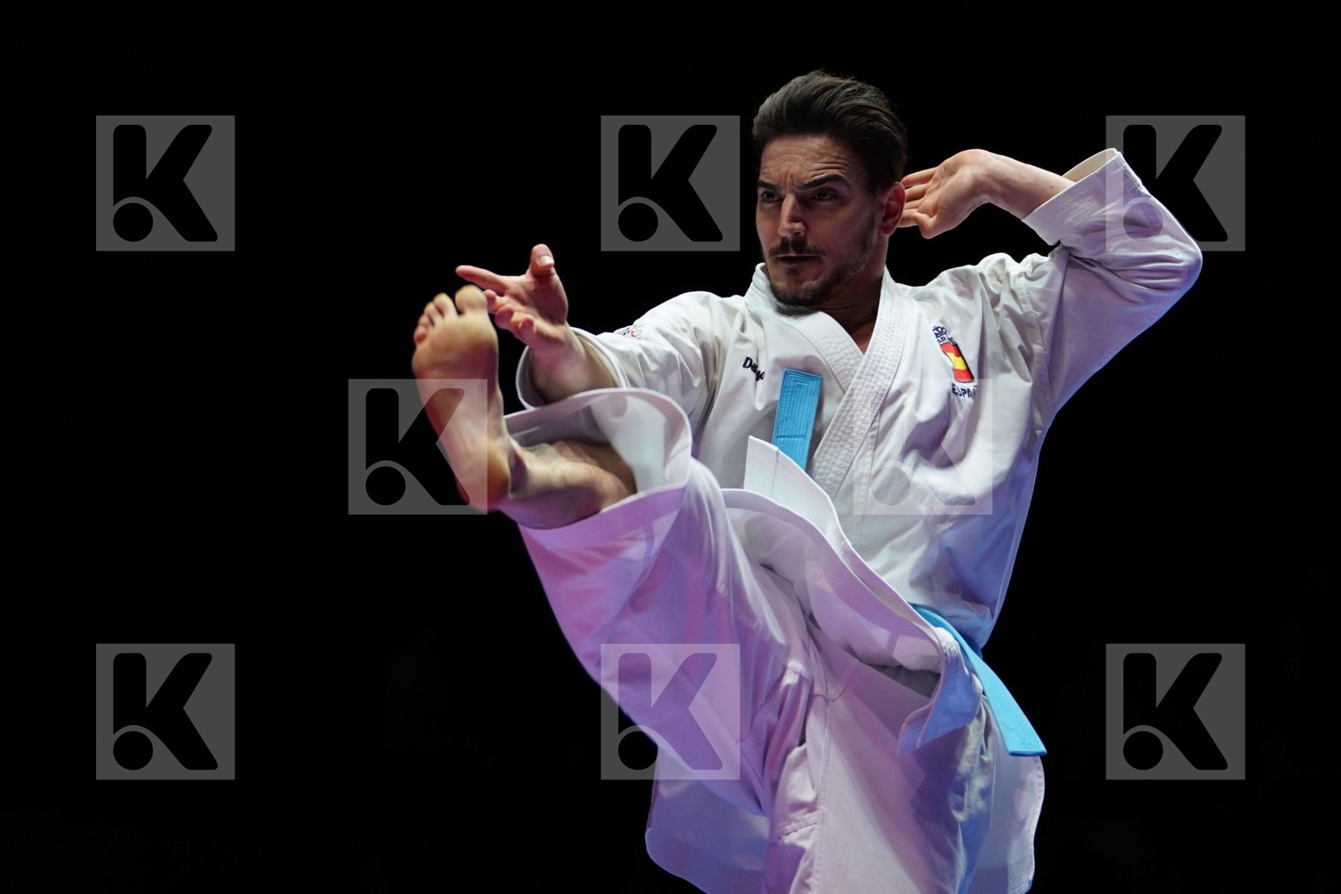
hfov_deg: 10.5
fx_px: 7300
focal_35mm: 196
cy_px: 447
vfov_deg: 7.0
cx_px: 670
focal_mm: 131
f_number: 2.8
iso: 1600
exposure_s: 1/500
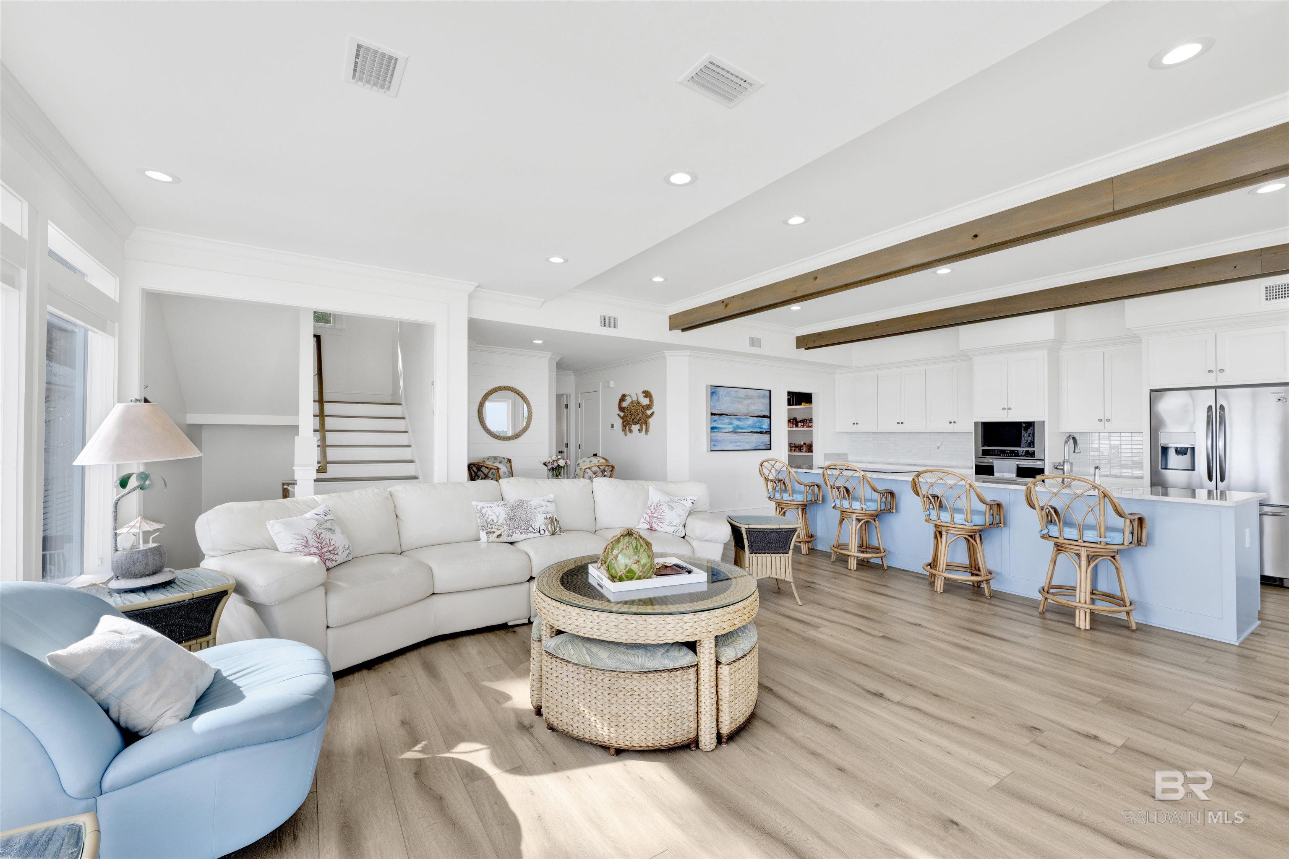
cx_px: 644
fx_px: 519
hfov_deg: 102.3
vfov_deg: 79.2
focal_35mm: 14
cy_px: 430
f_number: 11
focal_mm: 14.5
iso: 400
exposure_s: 1/50
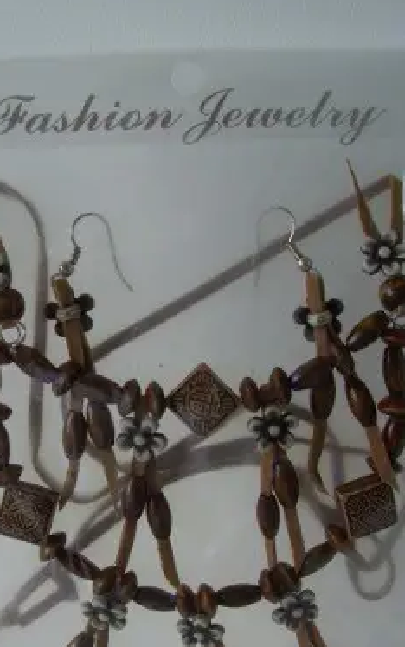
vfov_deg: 36.4
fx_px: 971
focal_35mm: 55
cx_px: 164
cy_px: 444
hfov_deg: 23.5
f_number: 3.5
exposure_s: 1/47
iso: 64
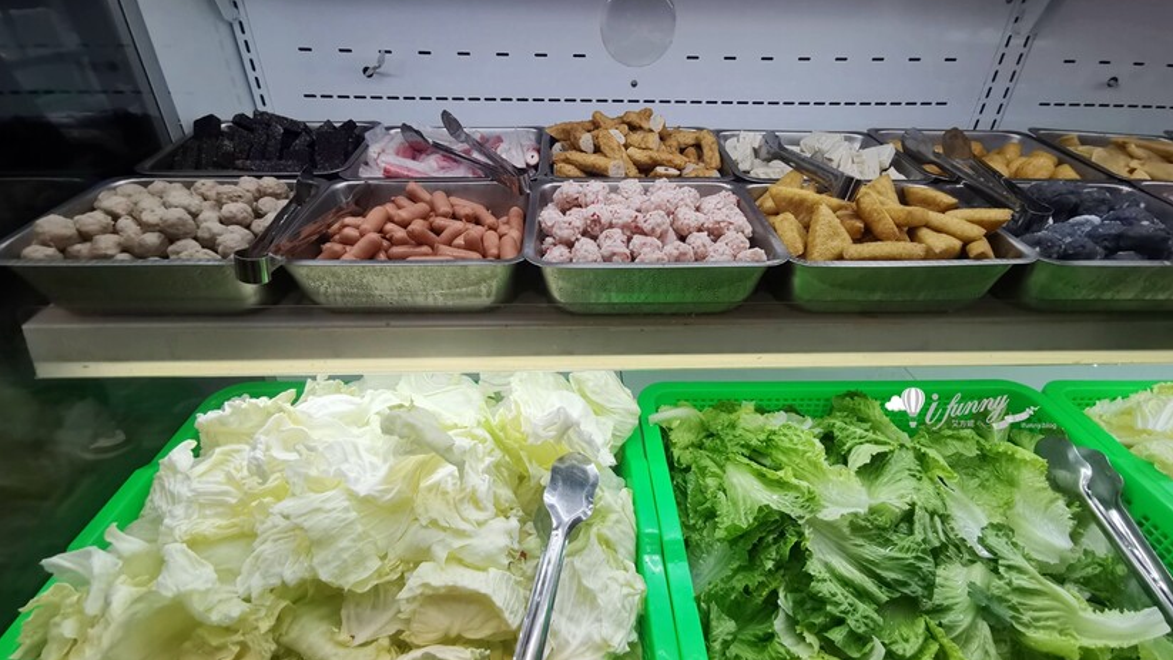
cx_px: 594
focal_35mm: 18
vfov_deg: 60.9
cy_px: 356
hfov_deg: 92.7
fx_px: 560
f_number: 2.2
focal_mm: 2.35
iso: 80
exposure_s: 1/120
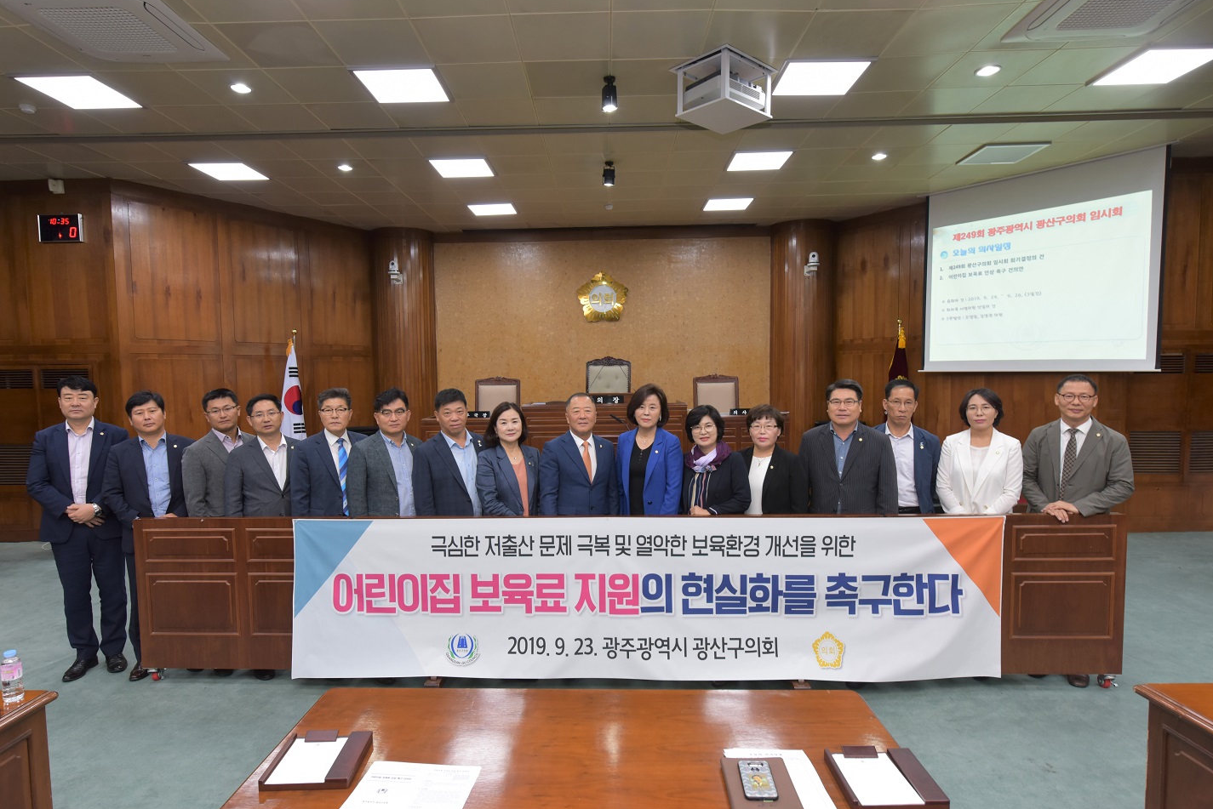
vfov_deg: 61.9
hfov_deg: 83.9
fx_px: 674
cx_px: 584
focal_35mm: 20
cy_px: 420
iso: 1000
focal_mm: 19
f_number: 7.1
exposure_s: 1/60
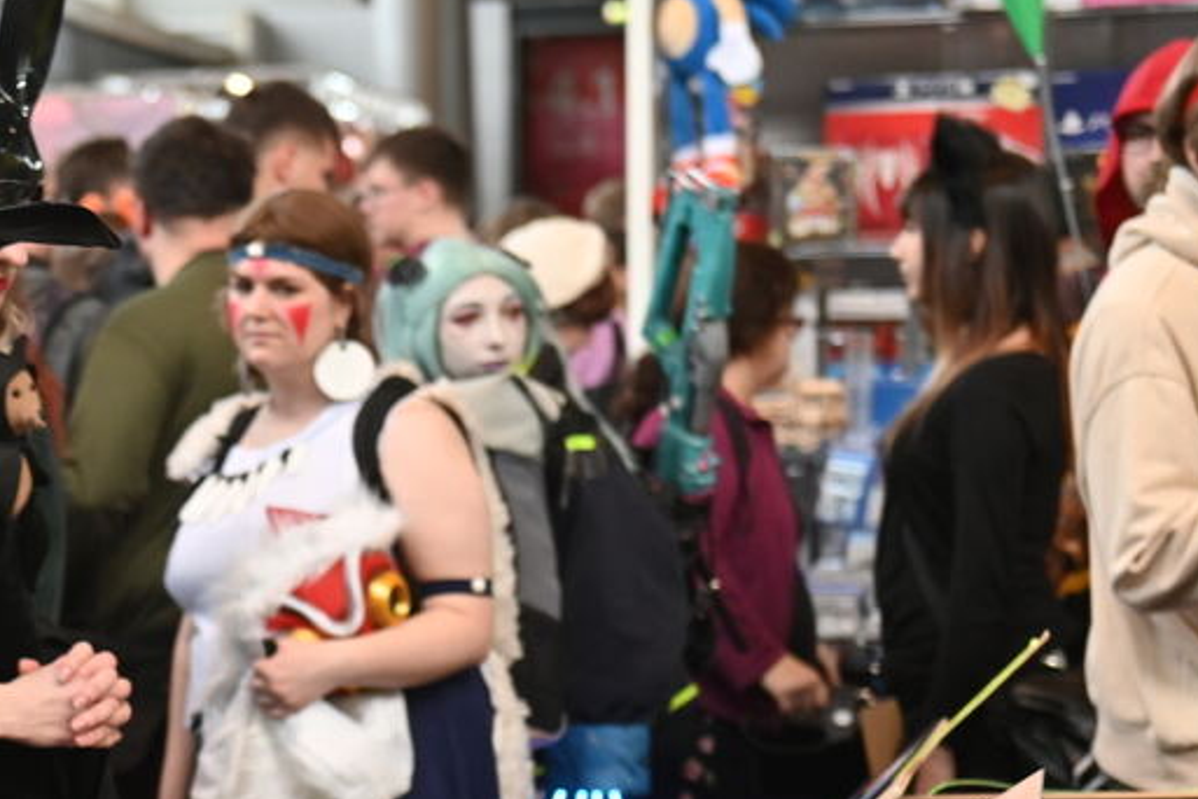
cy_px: 700
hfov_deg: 15.2
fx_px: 4359
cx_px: -133
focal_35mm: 131
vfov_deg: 10.4
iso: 800
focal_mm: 56
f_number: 3.2
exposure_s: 1/125
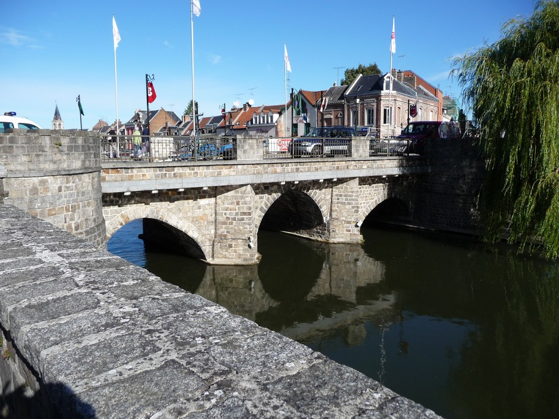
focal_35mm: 28
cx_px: 280
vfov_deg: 49.8
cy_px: 210
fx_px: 452
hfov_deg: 63.4
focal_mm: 4.7
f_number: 3.3
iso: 100
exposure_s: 1/1000
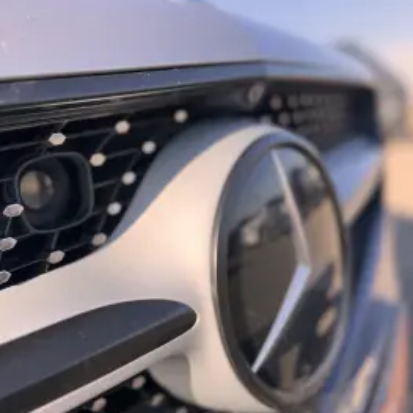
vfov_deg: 55.6
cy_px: 209
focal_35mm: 29
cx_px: 132
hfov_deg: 54.3
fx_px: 391
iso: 80
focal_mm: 6.76
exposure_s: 1/1311
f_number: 1.78
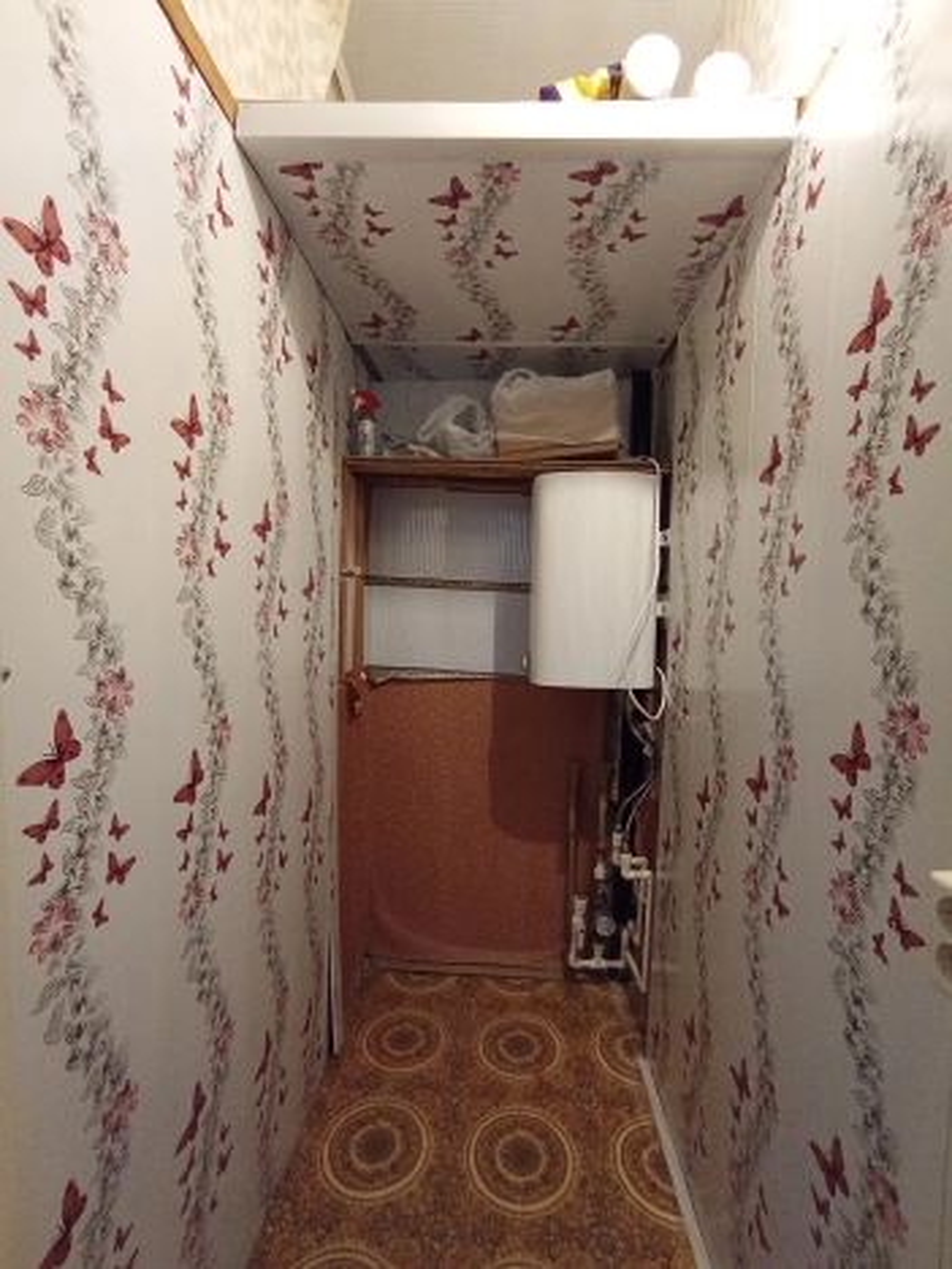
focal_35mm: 16
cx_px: 476
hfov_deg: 78.1
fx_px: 587
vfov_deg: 94.5
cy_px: 634
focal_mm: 1.65
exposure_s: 1/33.3
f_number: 2.2
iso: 504
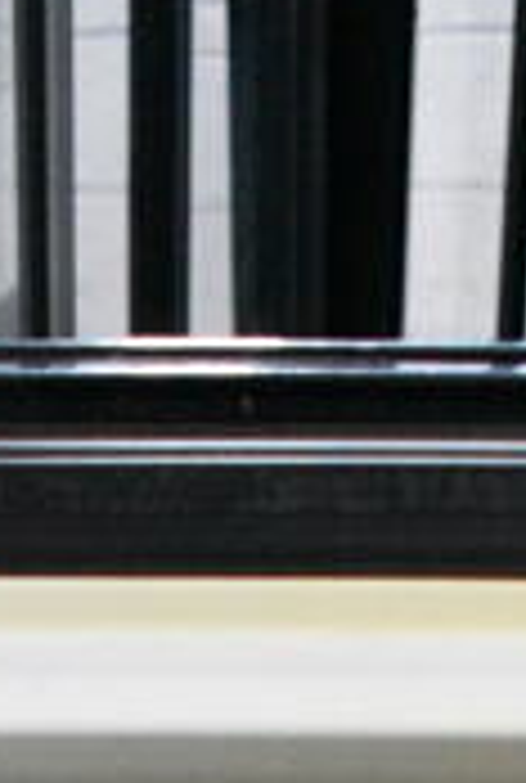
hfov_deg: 8.8
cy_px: 2027
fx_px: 3420
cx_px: 85
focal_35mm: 157
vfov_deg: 10.7
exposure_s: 1/160
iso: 6400
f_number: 6.3
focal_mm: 20
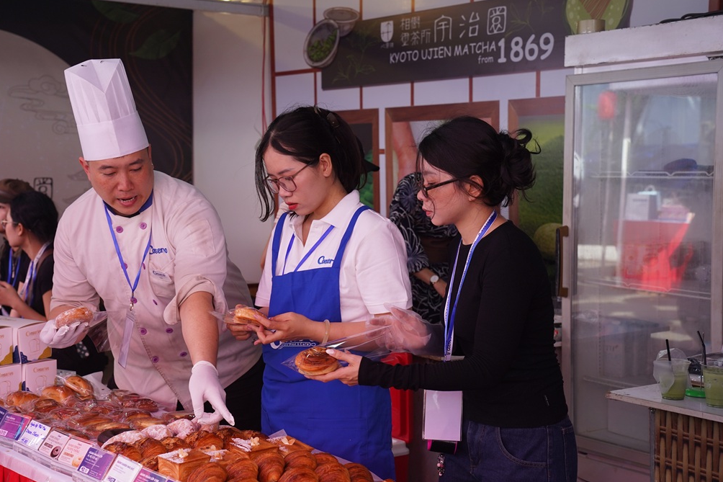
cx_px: 308
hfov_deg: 36.2
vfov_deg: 24.6
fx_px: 1104
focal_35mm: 55
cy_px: 251
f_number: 5
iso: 500
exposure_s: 1/200
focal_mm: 46
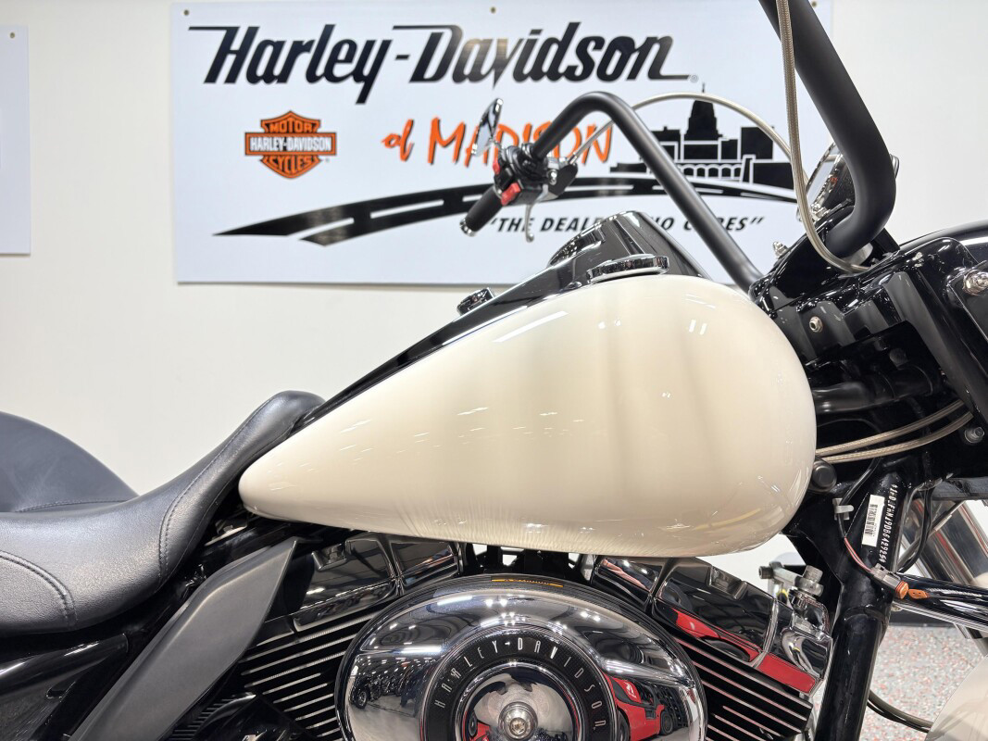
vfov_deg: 53.1
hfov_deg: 67.3
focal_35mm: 26
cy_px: 370
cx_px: 494
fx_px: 742
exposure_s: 1/125
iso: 32
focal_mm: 5.96
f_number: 1.6
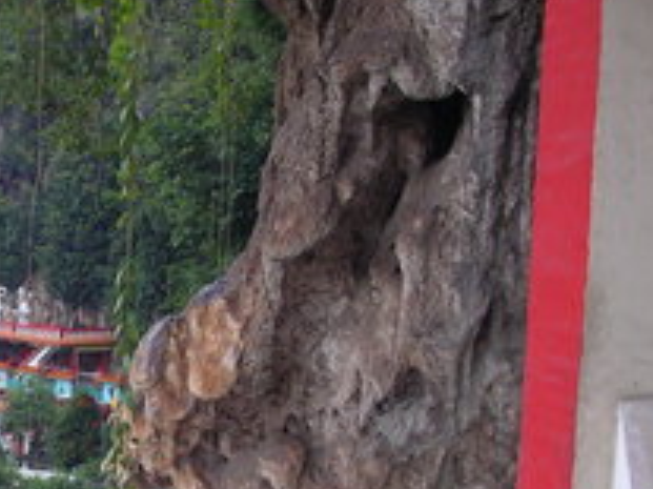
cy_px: 407
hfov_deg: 23.6
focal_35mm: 80
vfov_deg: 18.2
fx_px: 1508
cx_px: 35
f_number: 2.8
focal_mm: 5.7
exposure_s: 1/80
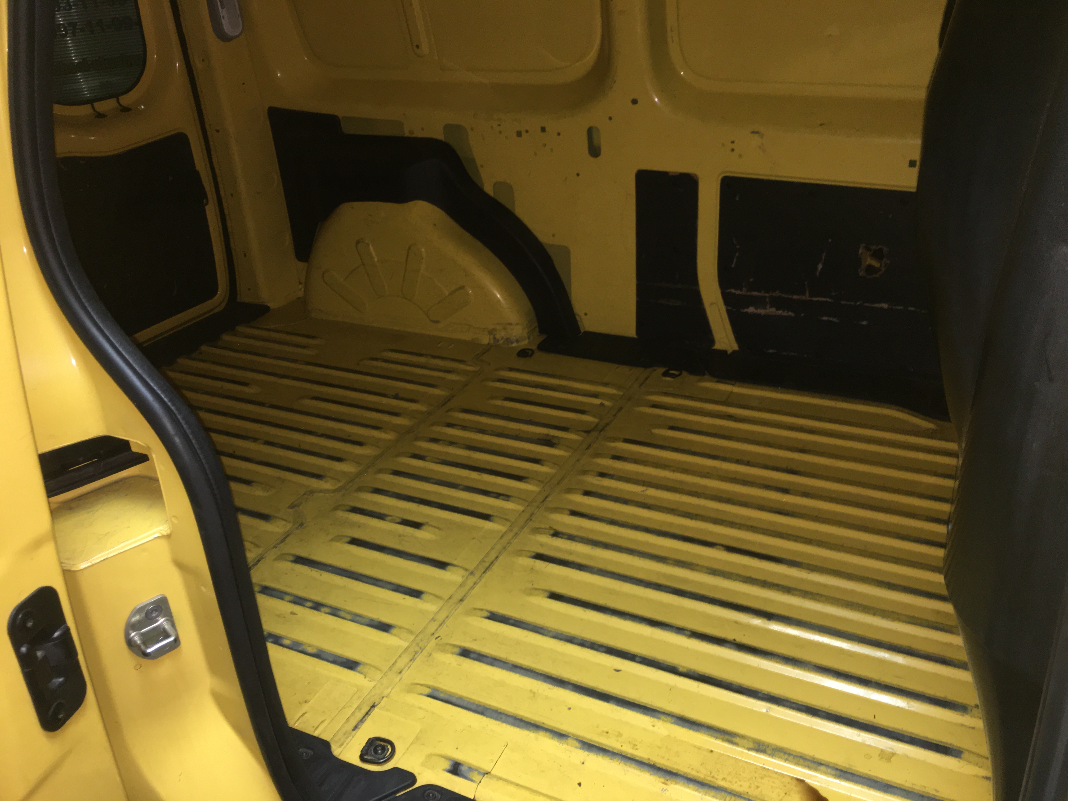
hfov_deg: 61.7
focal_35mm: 29
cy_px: 400
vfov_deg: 48.2
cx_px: 534
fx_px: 895
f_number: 2.2
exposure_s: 1/20
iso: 64
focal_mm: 4.15
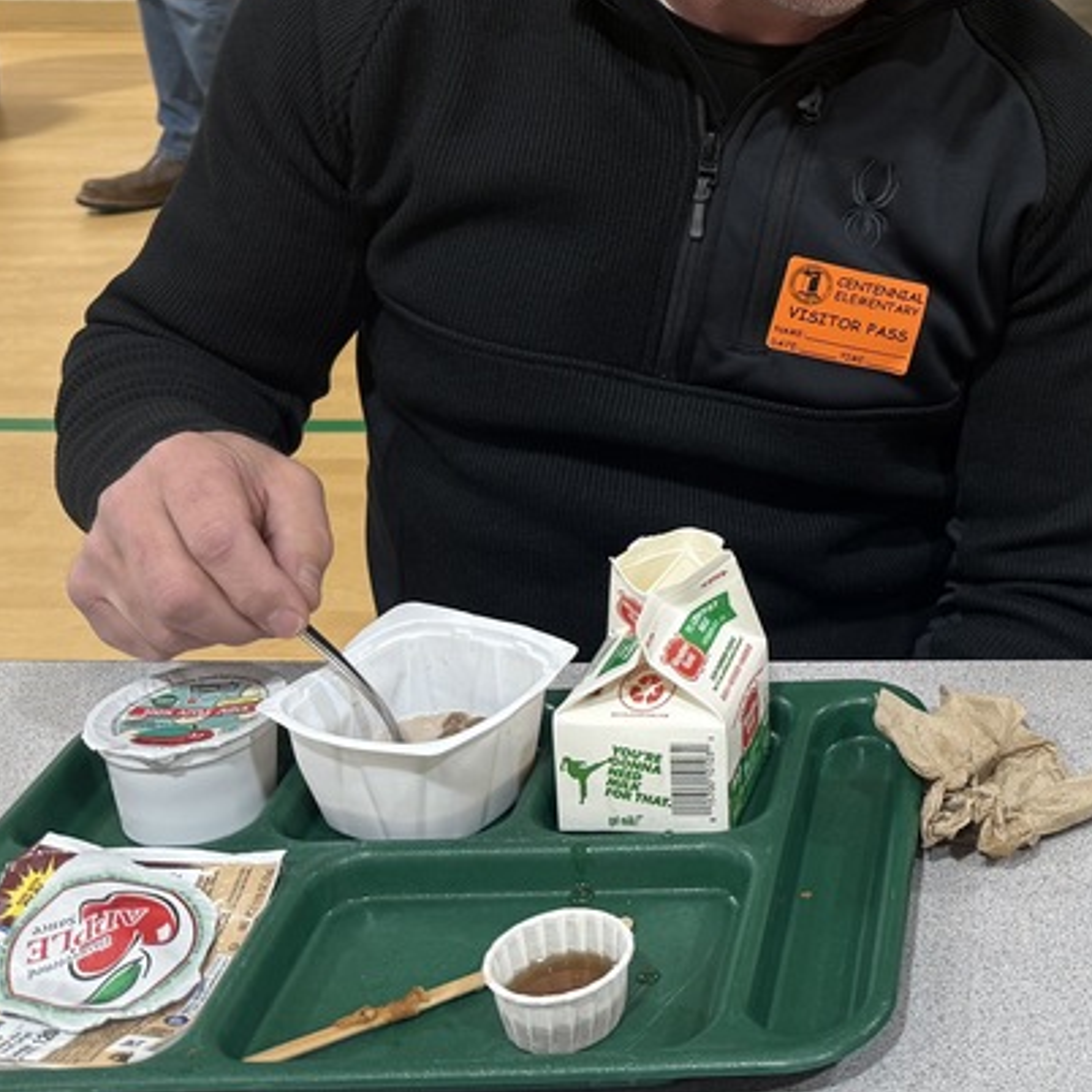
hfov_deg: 28.8
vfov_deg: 30.7
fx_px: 1927
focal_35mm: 54
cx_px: 1187
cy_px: 182
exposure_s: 1/60
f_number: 1.78
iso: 100
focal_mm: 6.76
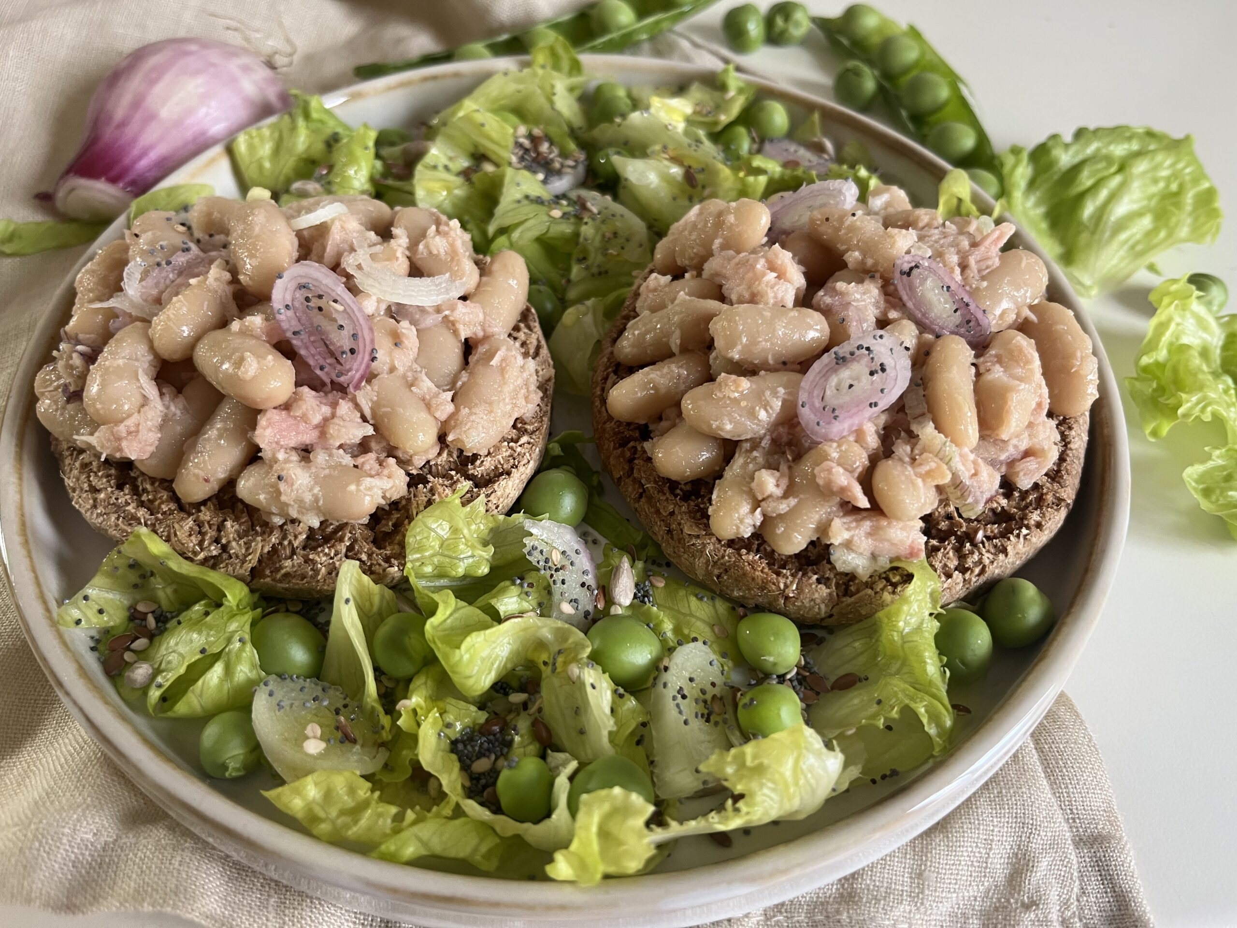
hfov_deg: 67.3
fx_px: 929
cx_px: 618
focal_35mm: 26
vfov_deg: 53.1
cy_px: 464
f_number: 1.6
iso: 160
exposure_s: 1/50
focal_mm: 5.1
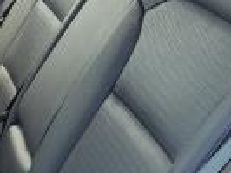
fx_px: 835
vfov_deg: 11.9
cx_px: -83
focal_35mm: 125
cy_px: 109
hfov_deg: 14.9
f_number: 1.8
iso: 40
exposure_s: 1/207
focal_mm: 5.4
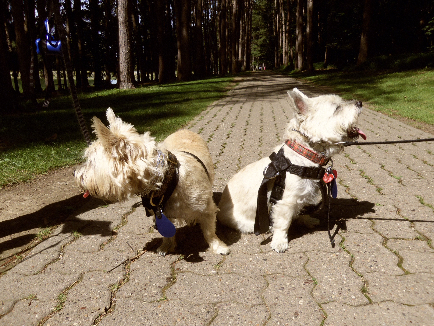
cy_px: 163
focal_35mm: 28
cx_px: 217
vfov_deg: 49.7
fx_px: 351
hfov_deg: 63.4
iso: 64
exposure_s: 1/400
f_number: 3.9
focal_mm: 5.1
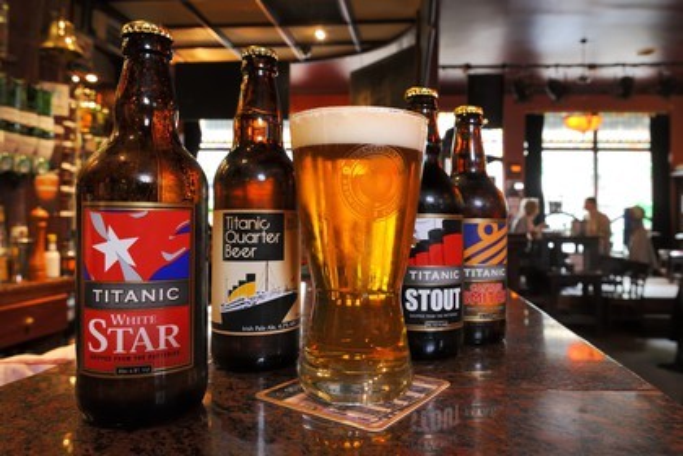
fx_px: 455
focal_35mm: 24
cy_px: 228
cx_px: 342
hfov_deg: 73.7
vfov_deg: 53.1
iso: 800
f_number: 9
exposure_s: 1/6
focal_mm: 24
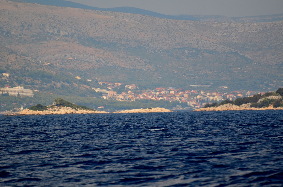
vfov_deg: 3.0
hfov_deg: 4.6
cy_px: 94
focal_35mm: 450
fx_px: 3529
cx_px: 142
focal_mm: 300
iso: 400
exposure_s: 1/2000
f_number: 5.6
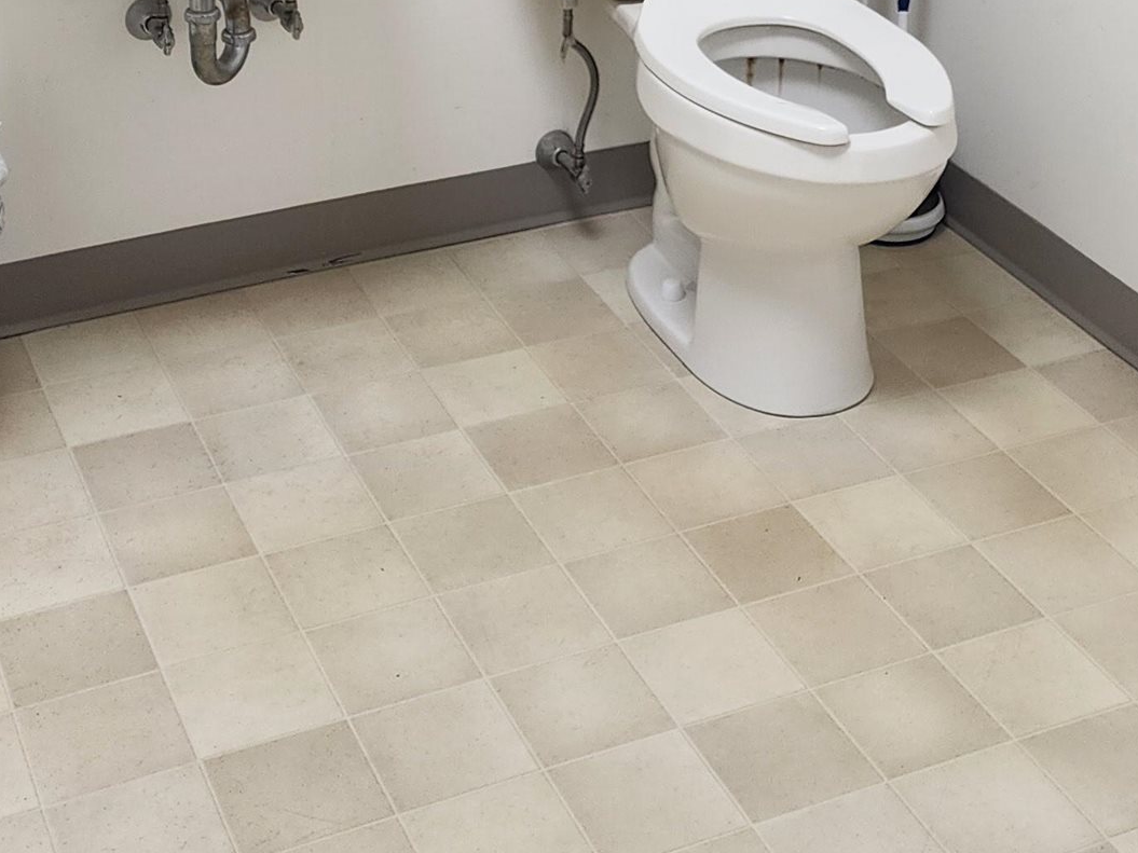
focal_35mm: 67
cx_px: 670
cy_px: -269
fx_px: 2202
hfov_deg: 28.9
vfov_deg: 20.0
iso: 160
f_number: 1.8
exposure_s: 1/180
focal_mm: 6.4
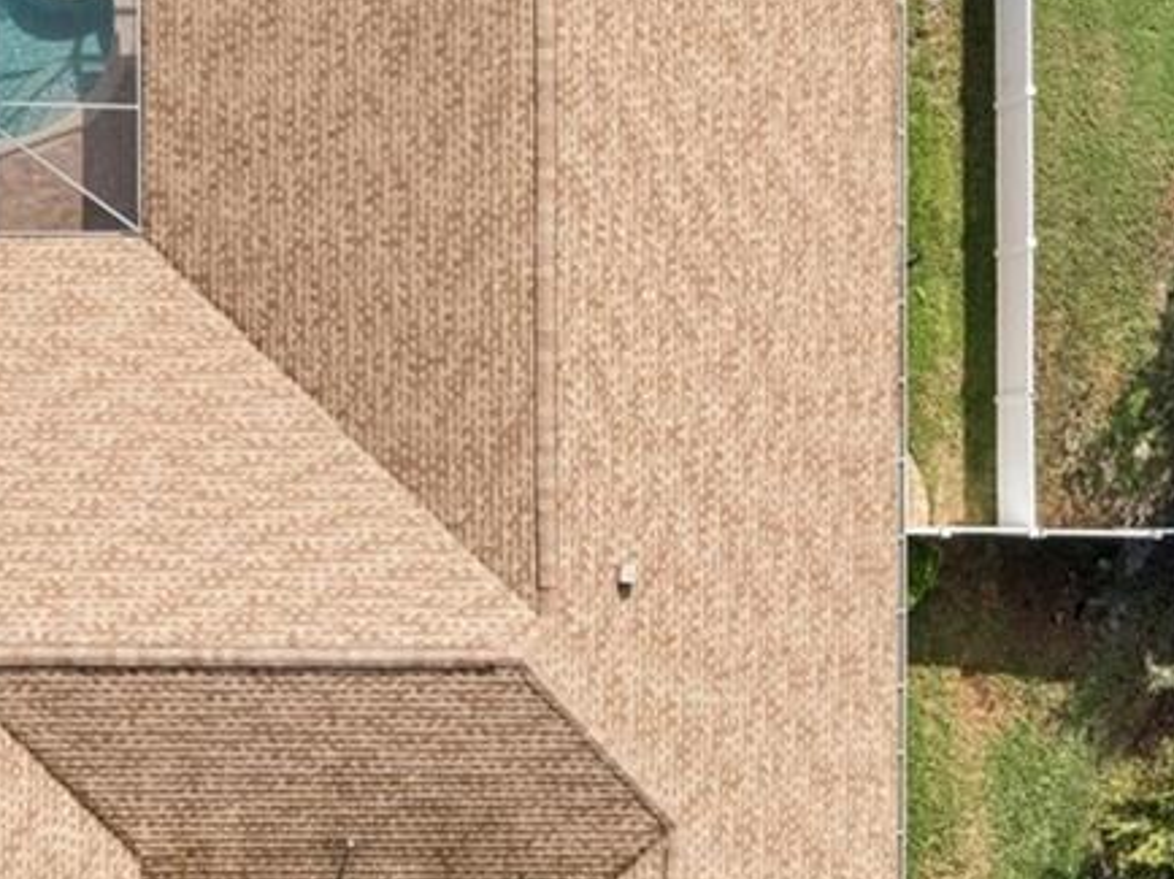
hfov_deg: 24.4
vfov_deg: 18.9
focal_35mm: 78
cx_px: 160
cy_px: 517
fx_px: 2644
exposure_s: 1/1500
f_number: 2.8
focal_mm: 8.4
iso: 140
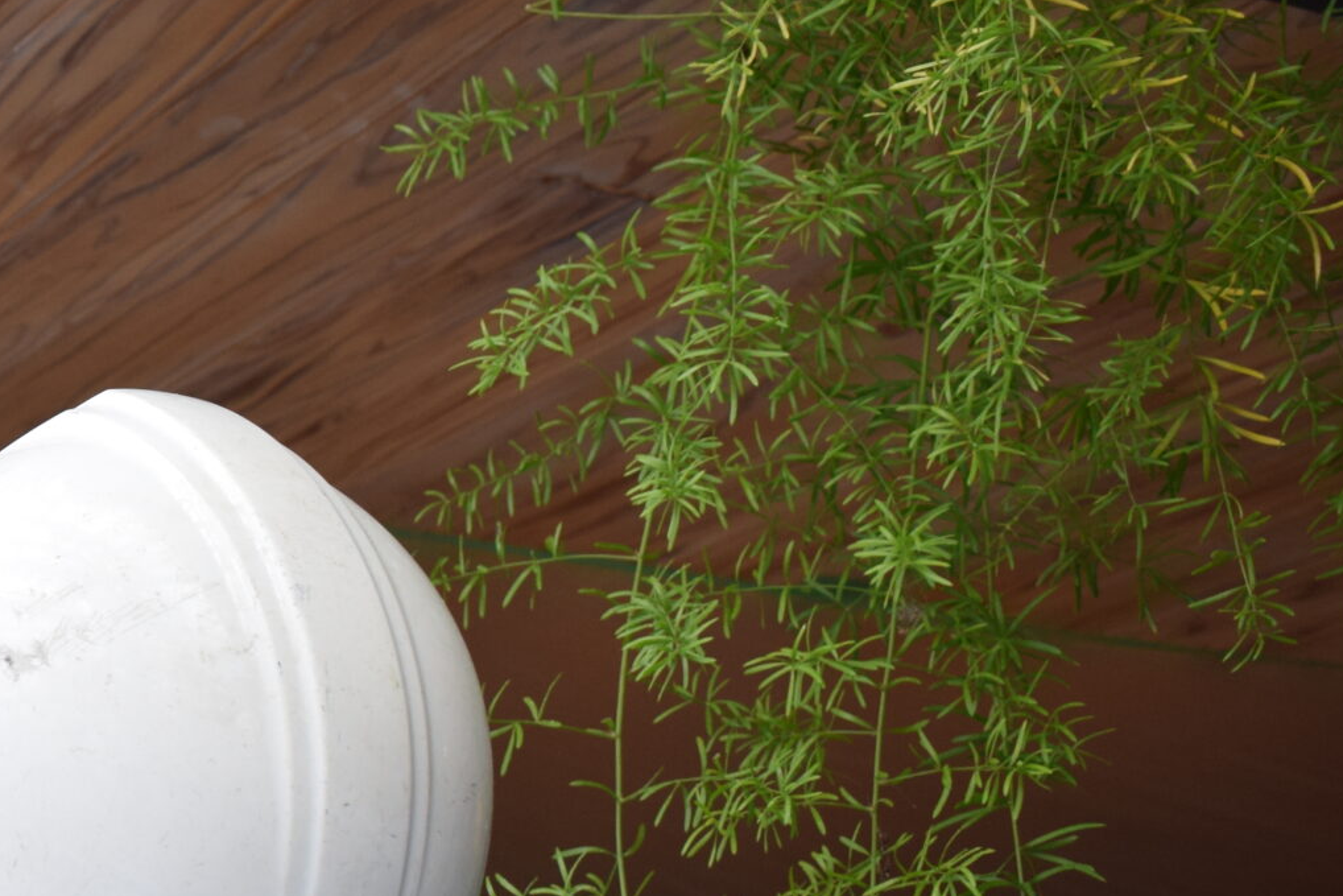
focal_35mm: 94
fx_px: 3517
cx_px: -223
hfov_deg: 20.4
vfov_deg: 14.5
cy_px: 552
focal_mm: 25
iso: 400
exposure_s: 1/125
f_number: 5.6
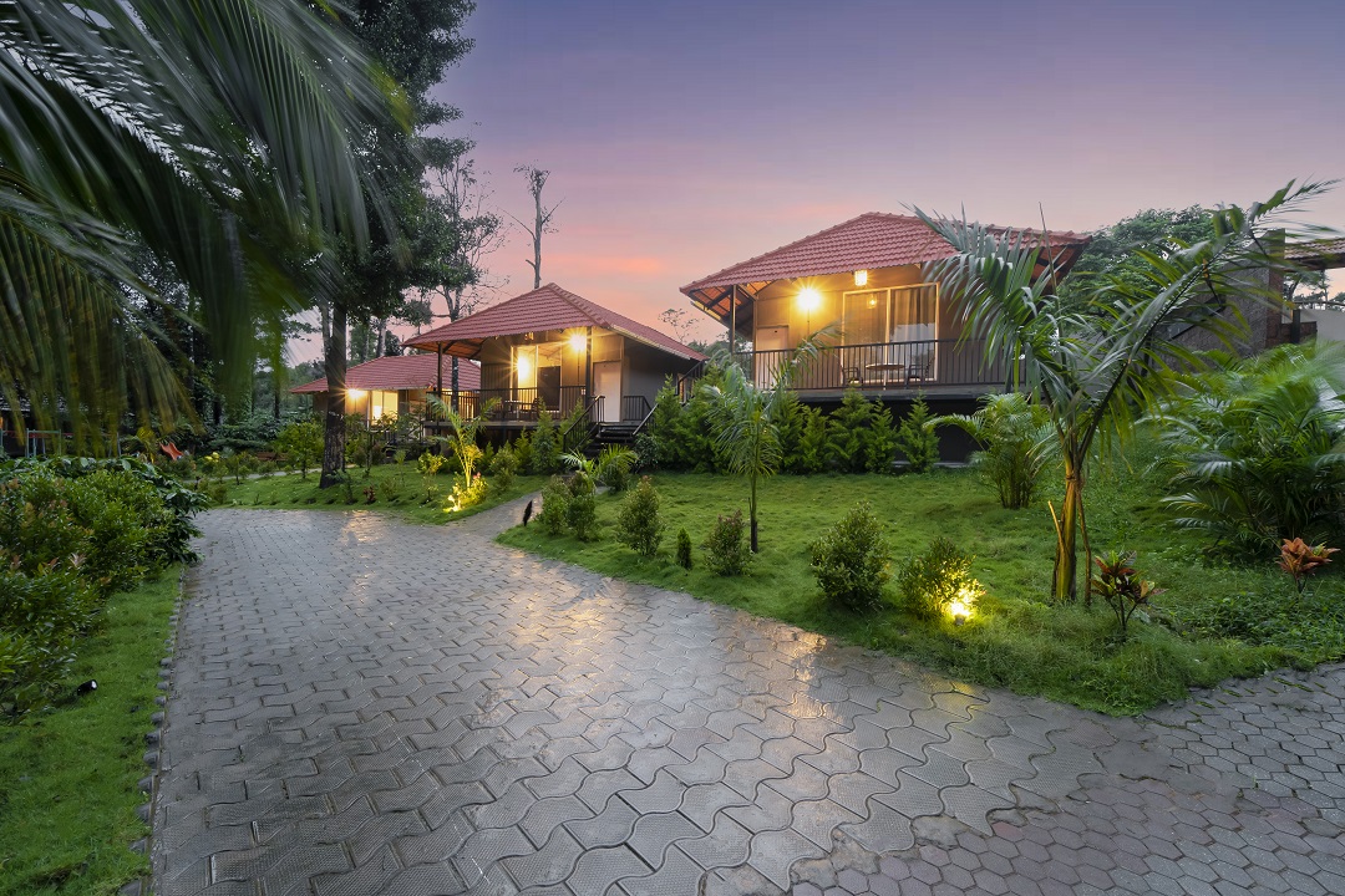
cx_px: 672
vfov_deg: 81.2
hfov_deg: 104.3
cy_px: 448
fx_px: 523
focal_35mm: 14
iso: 500
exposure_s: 4
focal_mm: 14
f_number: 11
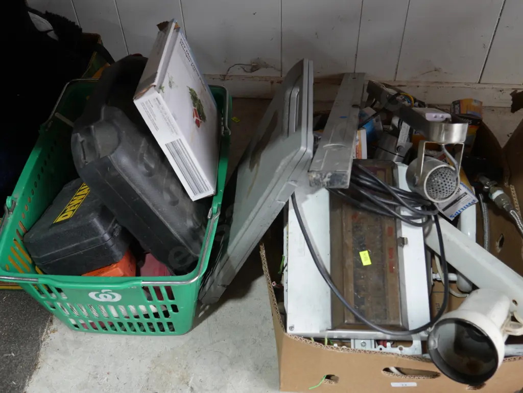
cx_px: 262
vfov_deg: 37.8
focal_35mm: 38
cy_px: 196
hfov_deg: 49.0
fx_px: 574
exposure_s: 1/60
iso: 200
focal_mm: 19
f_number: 4.1
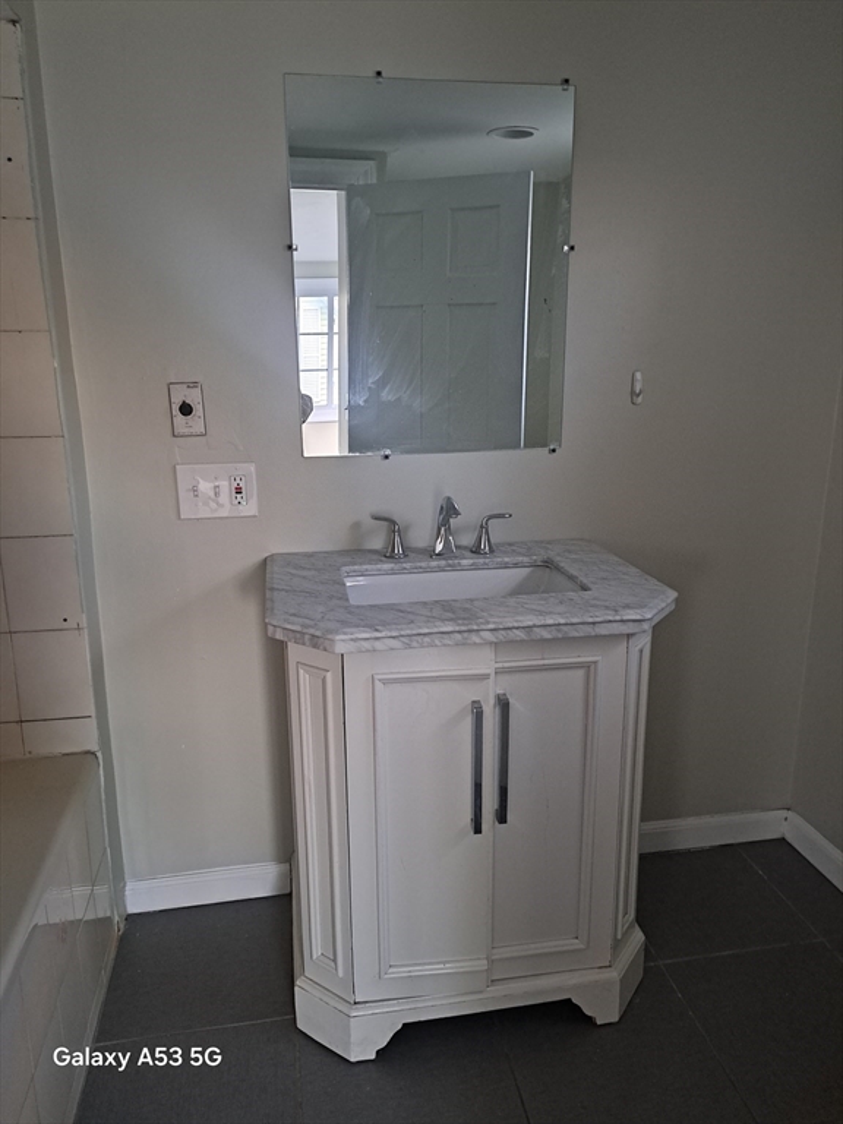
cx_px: 422
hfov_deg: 56.8
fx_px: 779
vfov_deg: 71.6
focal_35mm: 24
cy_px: 562
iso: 640
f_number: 1.8
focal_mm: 5.23
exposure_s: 1/24
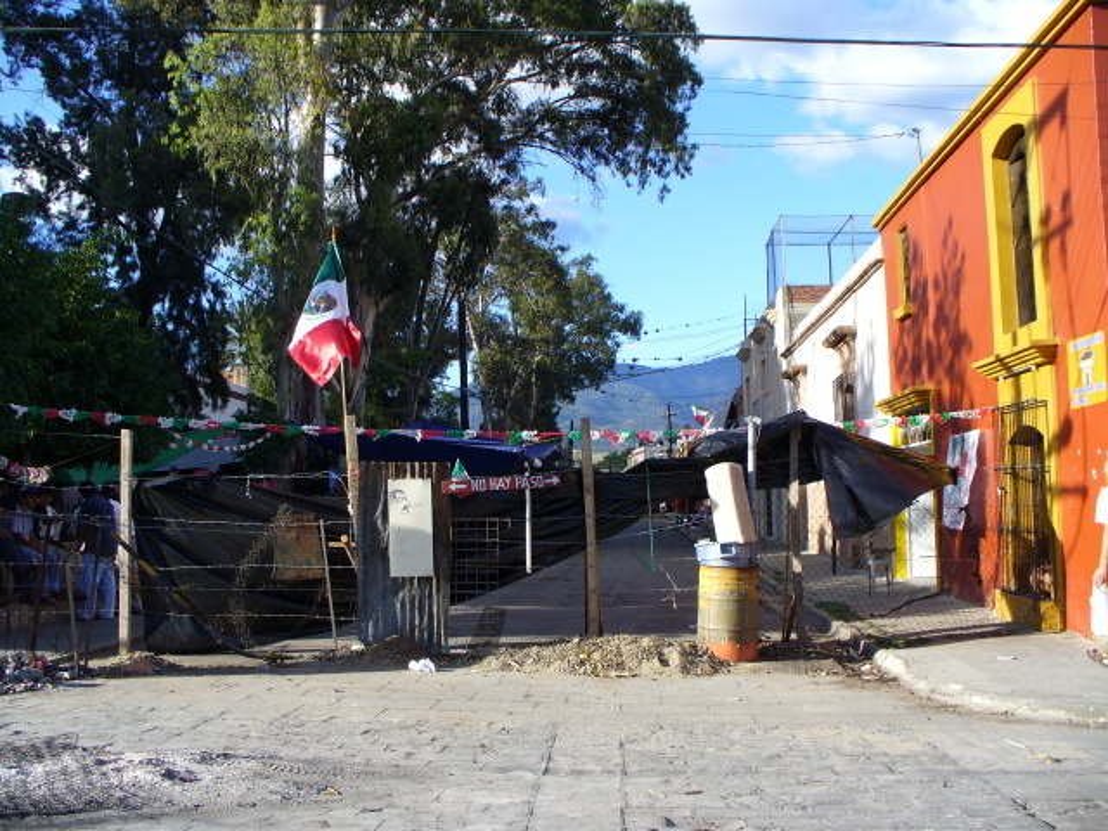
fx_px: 1184
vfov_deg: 38.7
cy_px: 416
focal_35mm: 37
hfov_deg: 50.1
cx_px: 554
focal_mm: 6.1
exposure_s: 1/125
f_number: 5.6
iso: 80
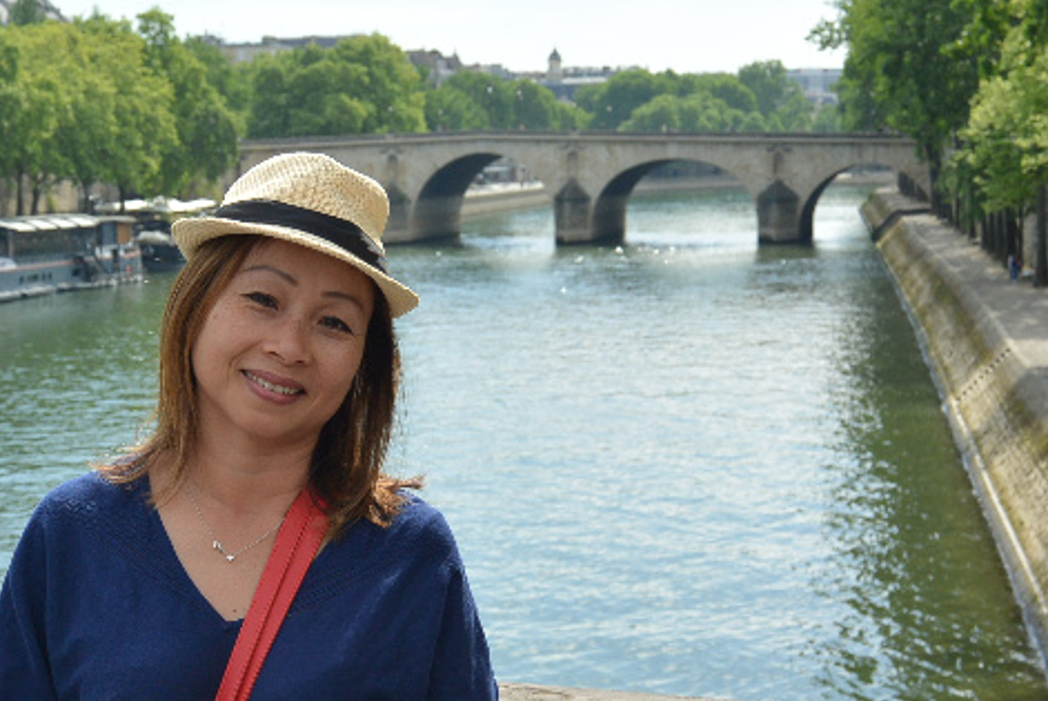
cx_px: 409
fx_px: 2127
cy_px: 451
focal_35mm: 73
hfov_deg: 27.6
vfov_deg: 18.7
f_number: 4.2
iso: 100
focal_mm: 16.1
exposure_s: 1/800
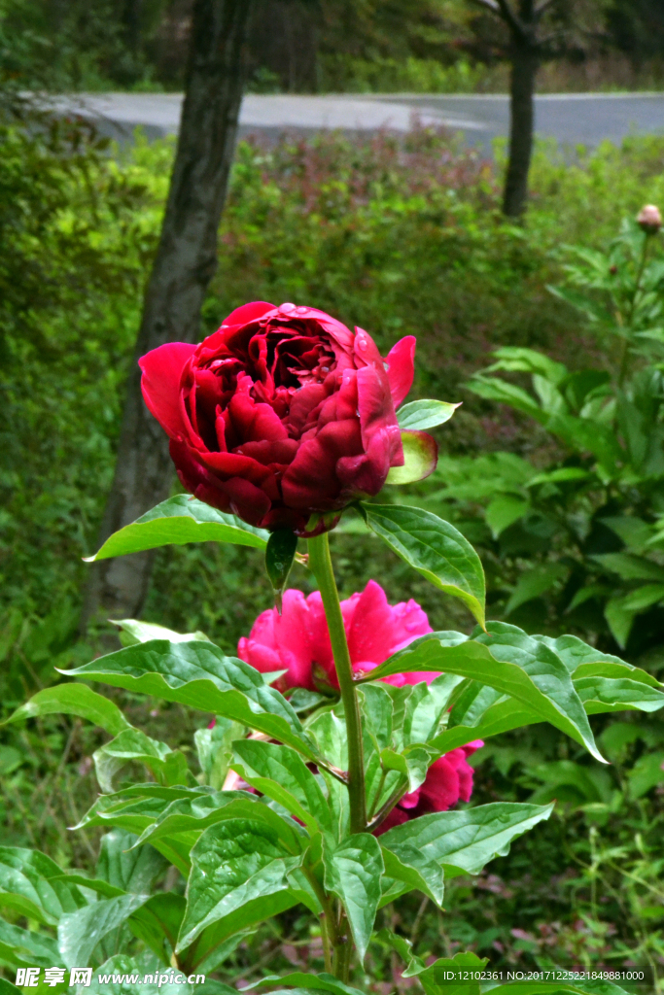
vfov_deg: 13.0
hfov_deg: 8.7
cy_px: 498
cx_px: 332
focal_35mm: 158
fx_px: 4356
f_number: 36
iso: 3200
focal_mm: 105
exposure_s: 1/80
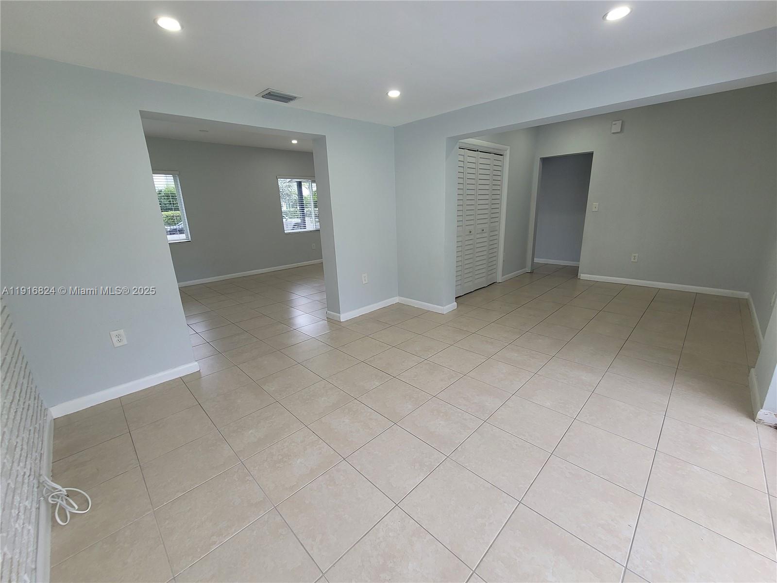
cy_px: 292
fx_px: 292
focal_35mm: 13
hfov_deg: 106.2
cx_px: 388
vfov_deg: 89.9
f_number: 2.2
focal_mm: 2.2
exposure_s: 1/120
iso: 100
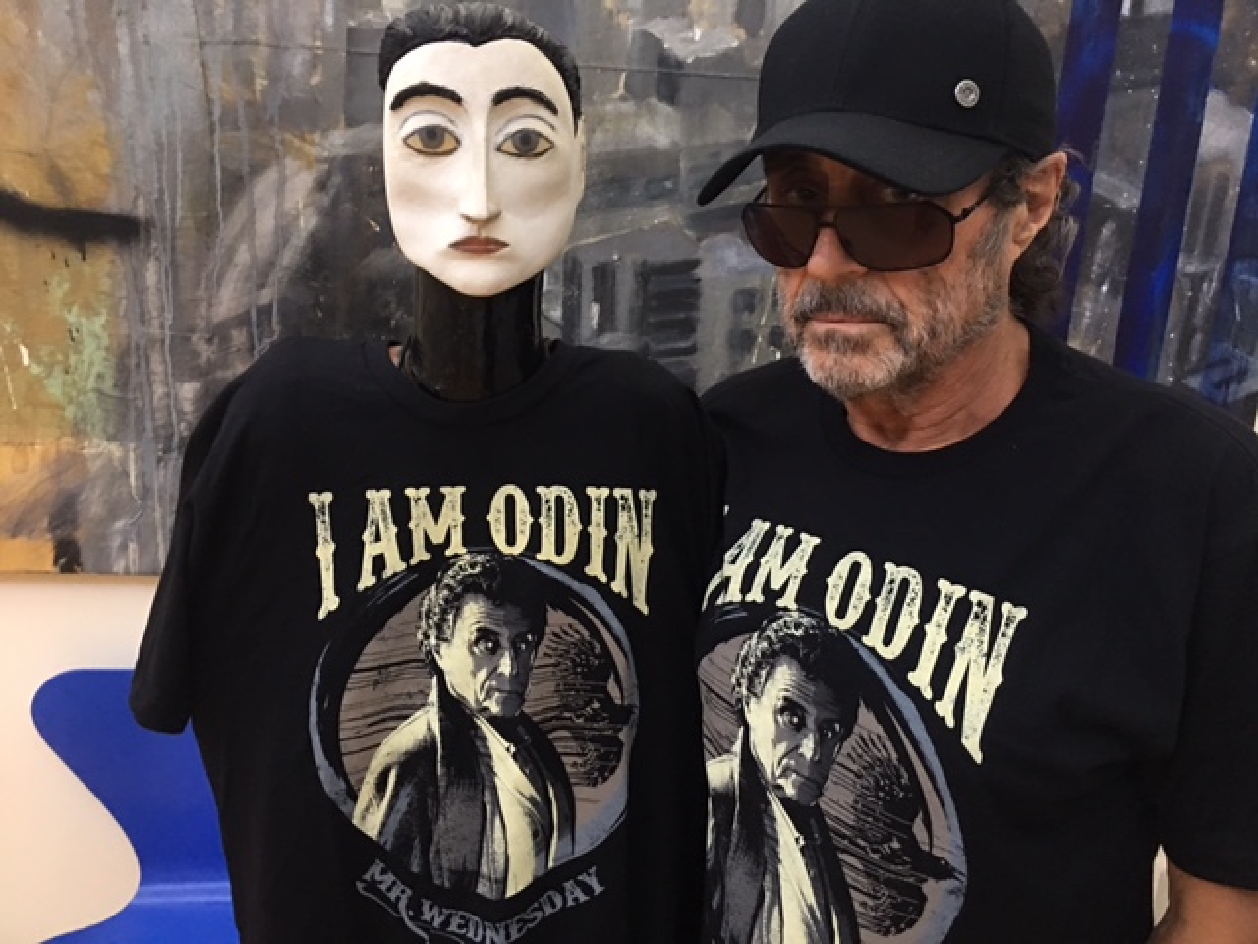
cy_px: 472
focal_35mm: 29
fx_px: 1054
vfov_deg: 48.2
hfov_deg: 61.7
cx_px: 629
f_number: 2.2
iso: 64
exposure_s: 1/4
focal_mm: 4.15
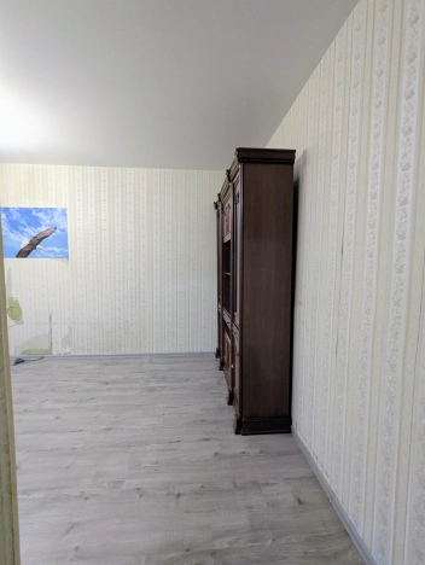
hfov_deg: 78.2
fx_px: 261
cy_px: 282
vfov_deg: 94.4
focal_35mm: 16
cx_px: 212
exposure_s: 1/25
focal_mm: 2.35
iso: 365
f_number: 2.2
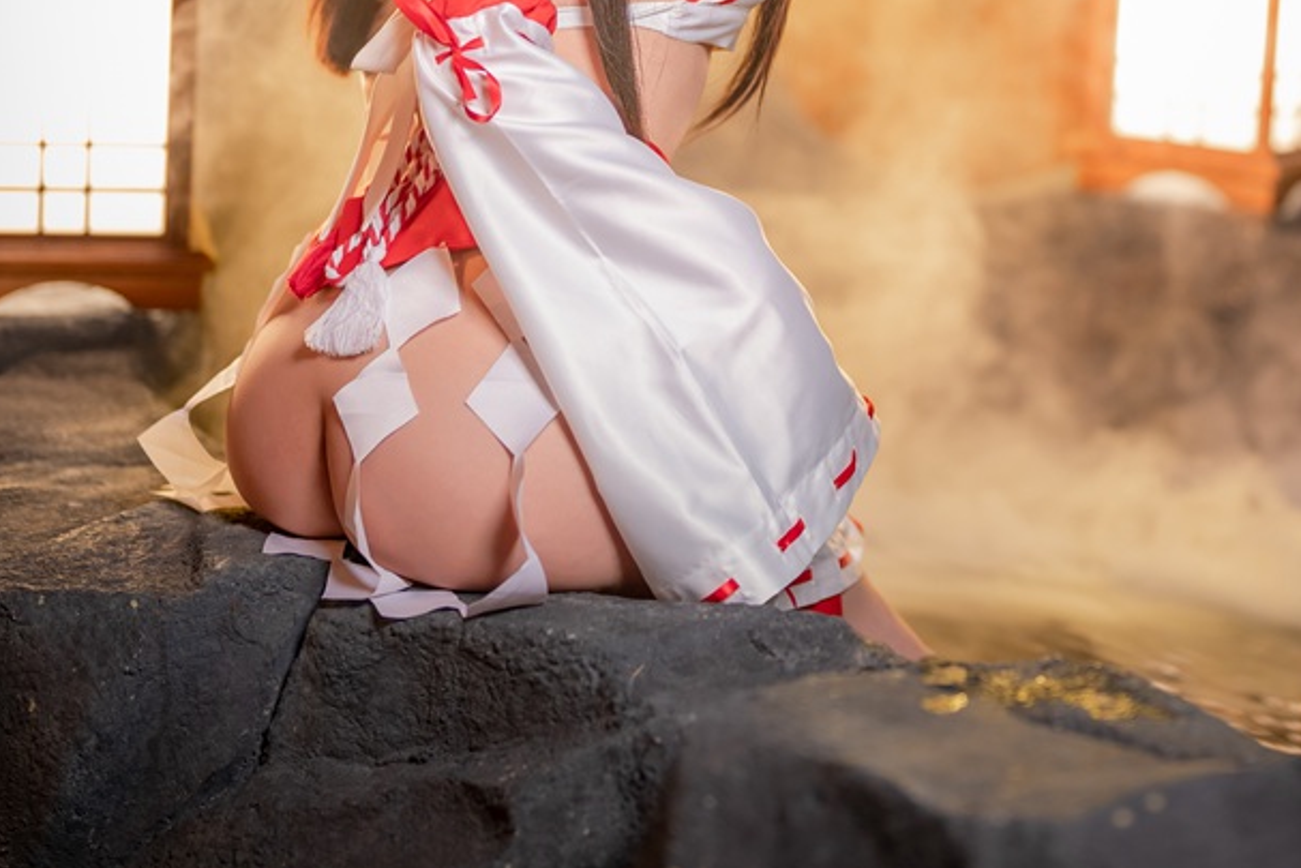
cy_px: 46
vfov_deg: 12.7
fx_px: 3868
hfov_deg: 19.0
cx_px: 937
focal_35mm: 107
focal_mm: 50
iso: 640
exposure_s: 1/80
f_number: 1.4
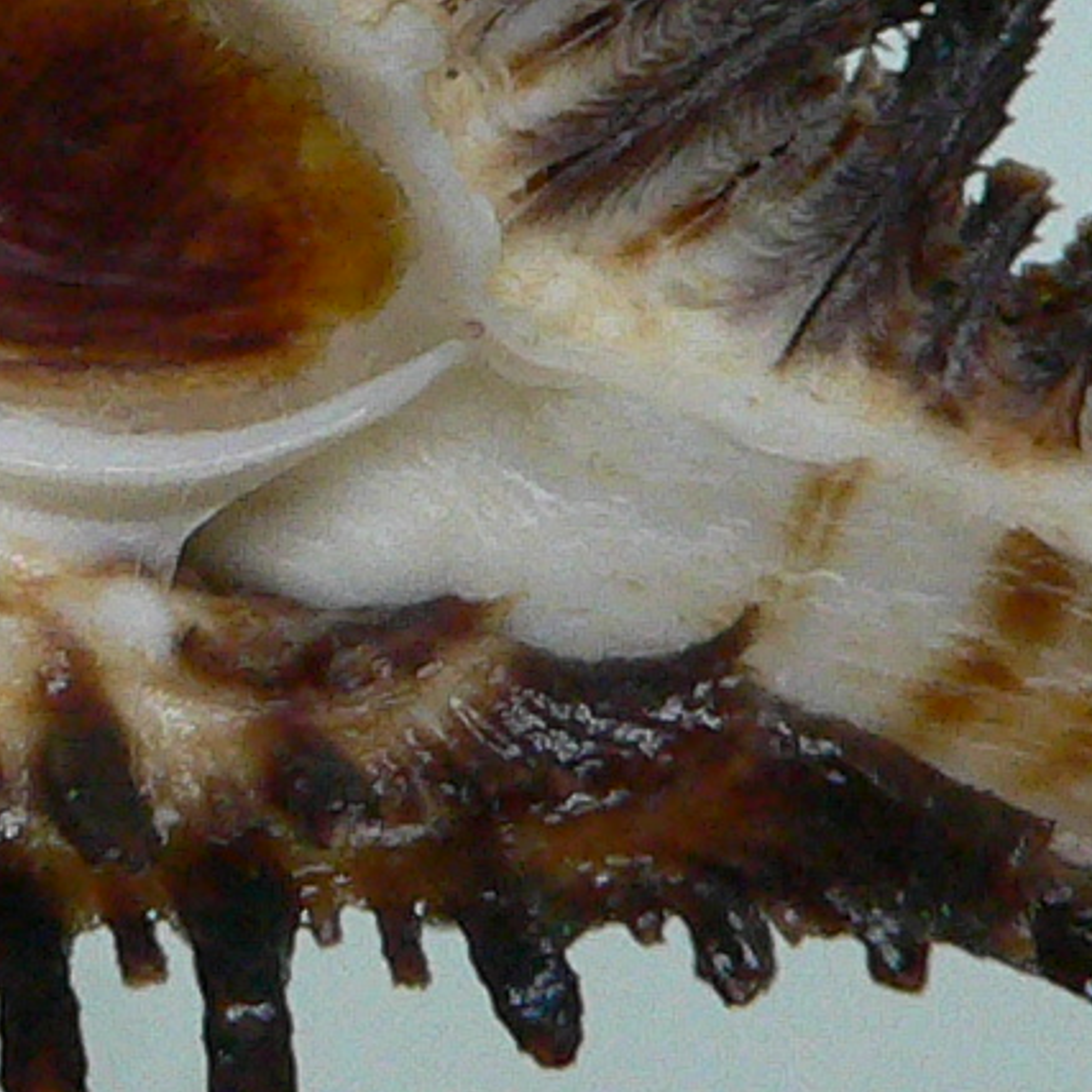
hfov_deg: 11.8
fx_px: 5211
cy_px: 294
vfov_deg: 11.9
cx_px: -13
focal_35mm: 146
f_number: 2.8
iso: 200
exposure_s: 1/50
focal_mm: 4.6
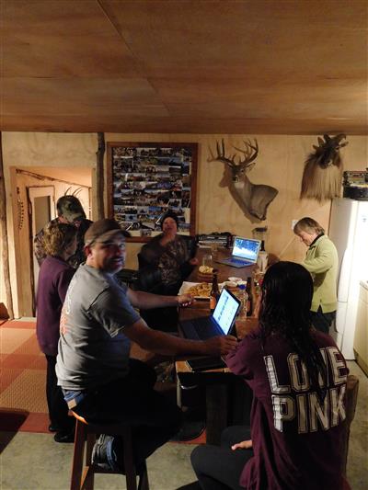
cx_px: 184
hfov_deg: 54.9
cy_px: 245
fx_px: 354
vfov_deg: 69.4
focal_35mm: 25
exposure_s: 1/5
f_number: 3.4
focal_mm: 4.5
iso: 800
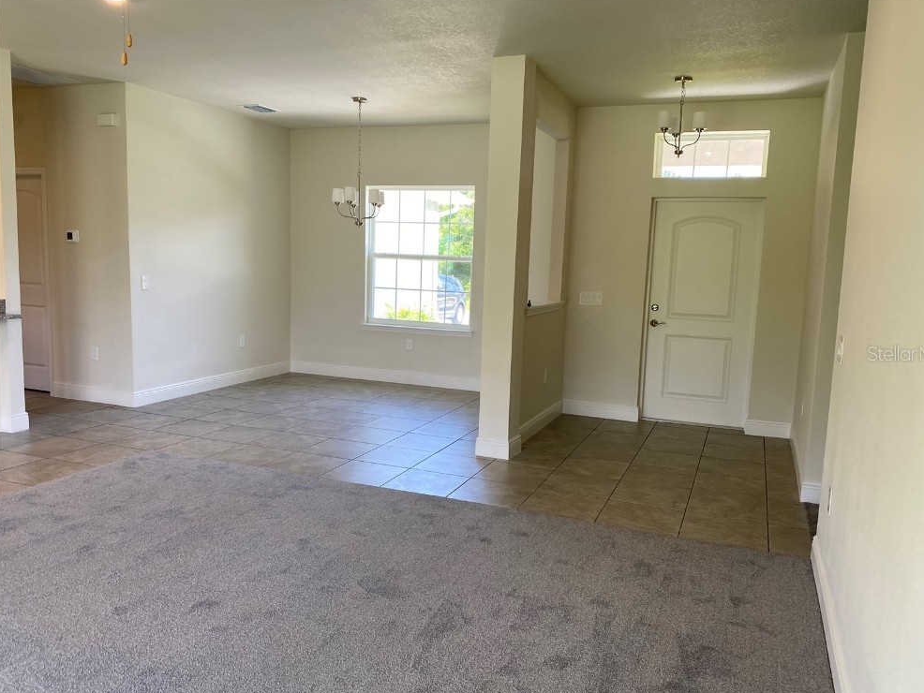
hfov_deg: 65.3
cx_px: 476
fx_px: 721
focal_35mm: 27
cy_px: 353
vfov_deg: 51.4
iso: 80
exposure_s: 1/120
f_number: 1.8
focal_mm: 4.25
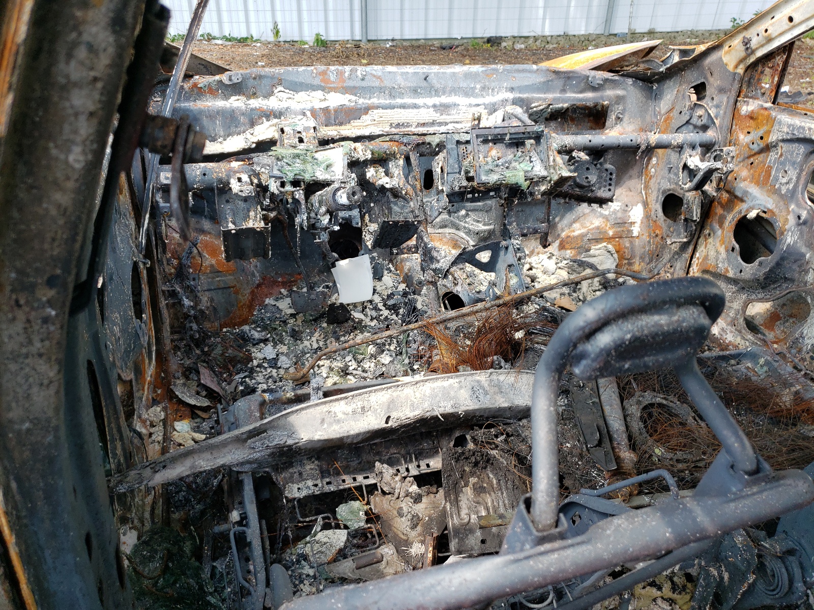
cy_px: 305
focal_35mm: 26
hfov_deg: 67.3
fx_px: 611
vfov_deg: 53.1
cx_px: 407
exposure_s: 1/476
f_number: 1.5
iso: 50
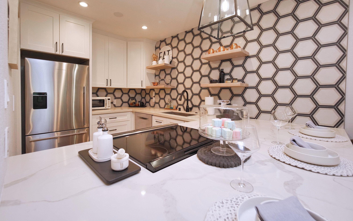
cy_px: 99
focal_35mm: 15
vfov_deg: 74.6
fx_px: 144
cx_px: 175
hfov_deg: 101.5
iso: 800
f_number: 3.2
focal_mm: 7
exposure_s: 1/160
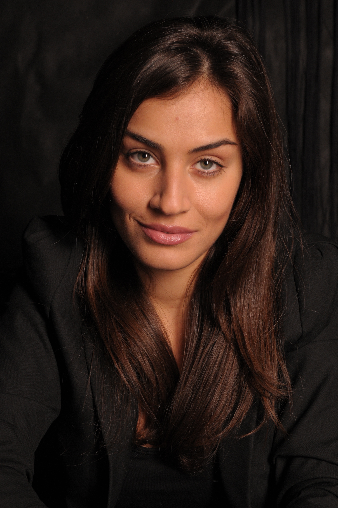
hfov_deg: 18.1
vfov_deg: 27.0
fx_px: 1059
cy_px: 254
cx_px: 169
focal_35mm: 75
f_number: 9
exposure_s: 1/125
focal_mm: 50
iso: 500
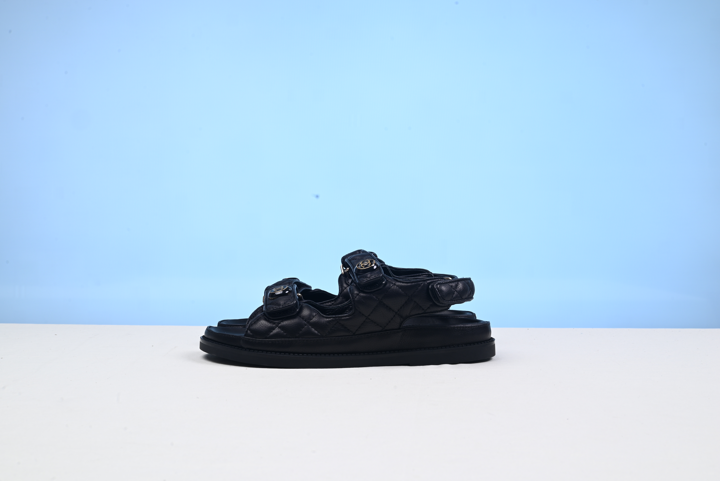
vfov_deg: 33.4
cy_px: 240
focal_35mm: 40
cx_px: 360
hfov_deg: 48.4
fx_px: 800
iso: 100
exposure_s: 1/2.5
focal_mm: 40
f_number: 16
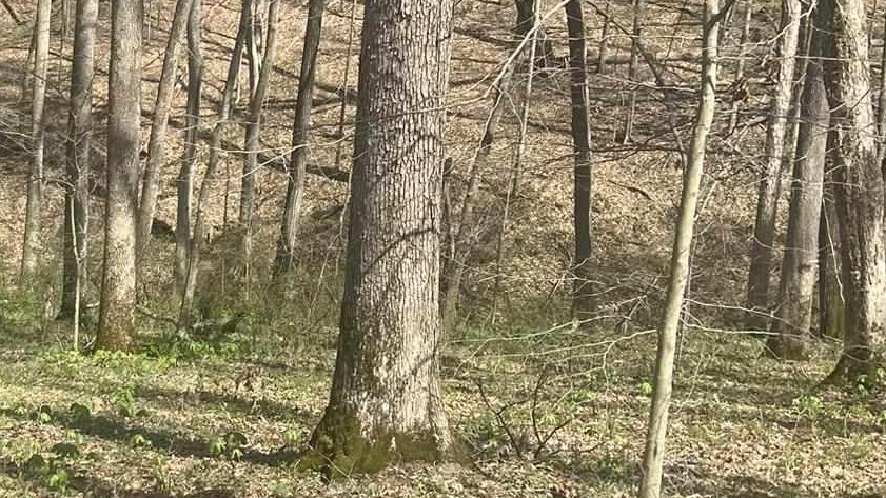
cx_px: 159
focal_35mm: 69
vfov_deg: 17.4
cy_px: 157
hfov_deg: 29.8
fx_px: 1621
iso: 50
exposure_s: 1/1901
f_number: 1.5
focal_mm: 5.7
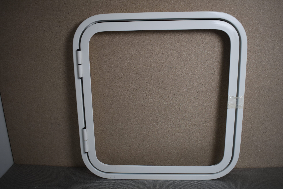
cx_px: 142
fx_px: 248
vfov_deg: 41.7
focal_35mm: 32
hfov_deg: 59.5
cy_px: 94
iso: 400
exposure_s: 1/250
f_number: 4.5
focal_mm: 21
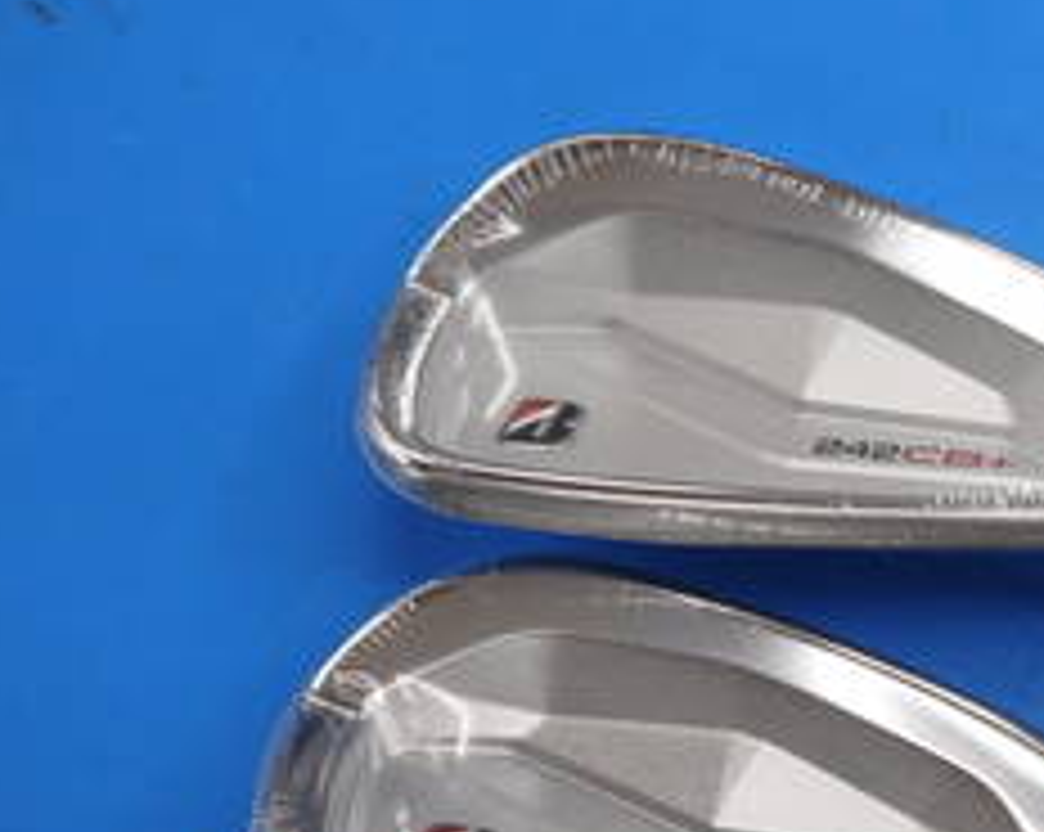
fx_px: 2993
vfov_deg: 15.7
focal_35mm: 97
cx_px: 1332
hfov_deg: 18.5
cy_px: 720
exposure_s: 1/125
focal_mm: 18
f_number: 4
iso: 160
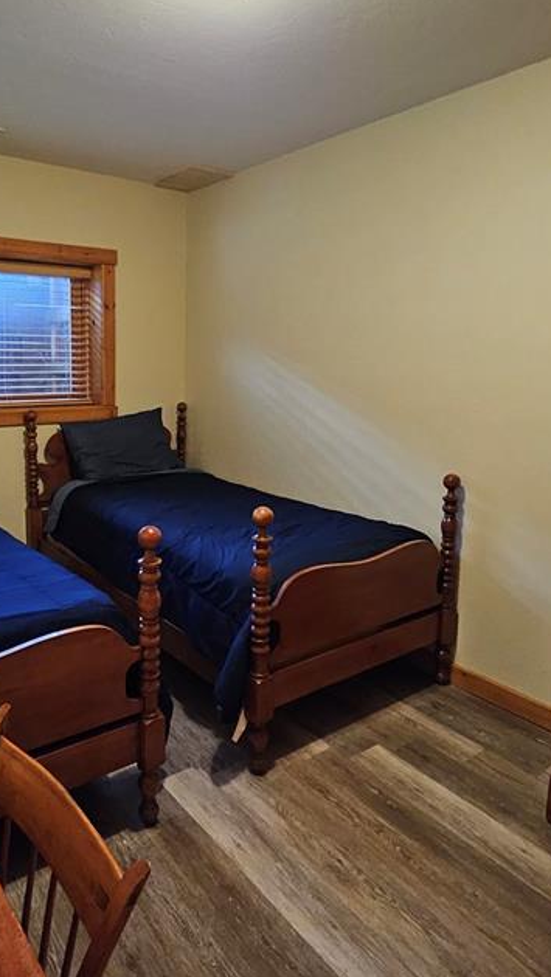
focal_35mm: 23
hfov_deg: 48.6
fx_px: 597
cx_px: 175
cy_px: 461
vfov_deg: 78.6
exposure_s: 1/24
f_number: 2.2
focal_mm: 1.7
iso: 800
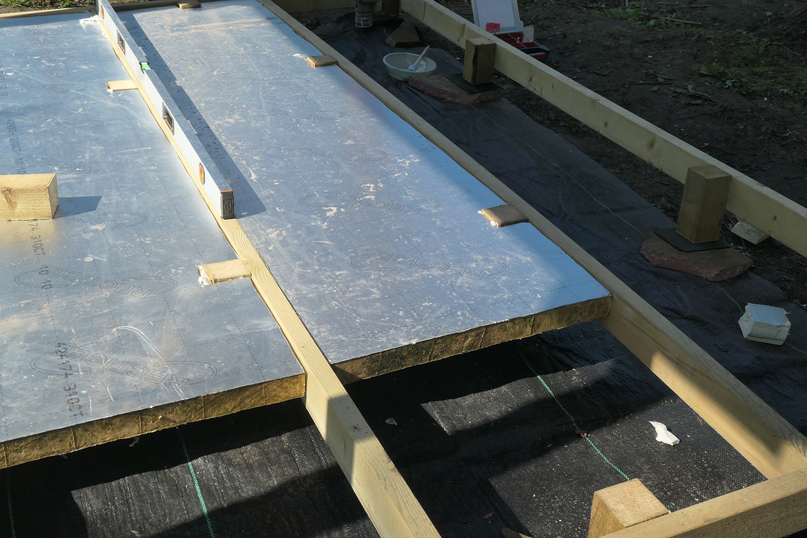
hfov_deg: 46.4
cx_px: 404
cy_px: 269
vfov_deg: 31.9
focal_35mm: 42
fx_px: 942
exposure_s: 1/1000
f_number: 4.5
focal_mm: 15.4
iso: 200
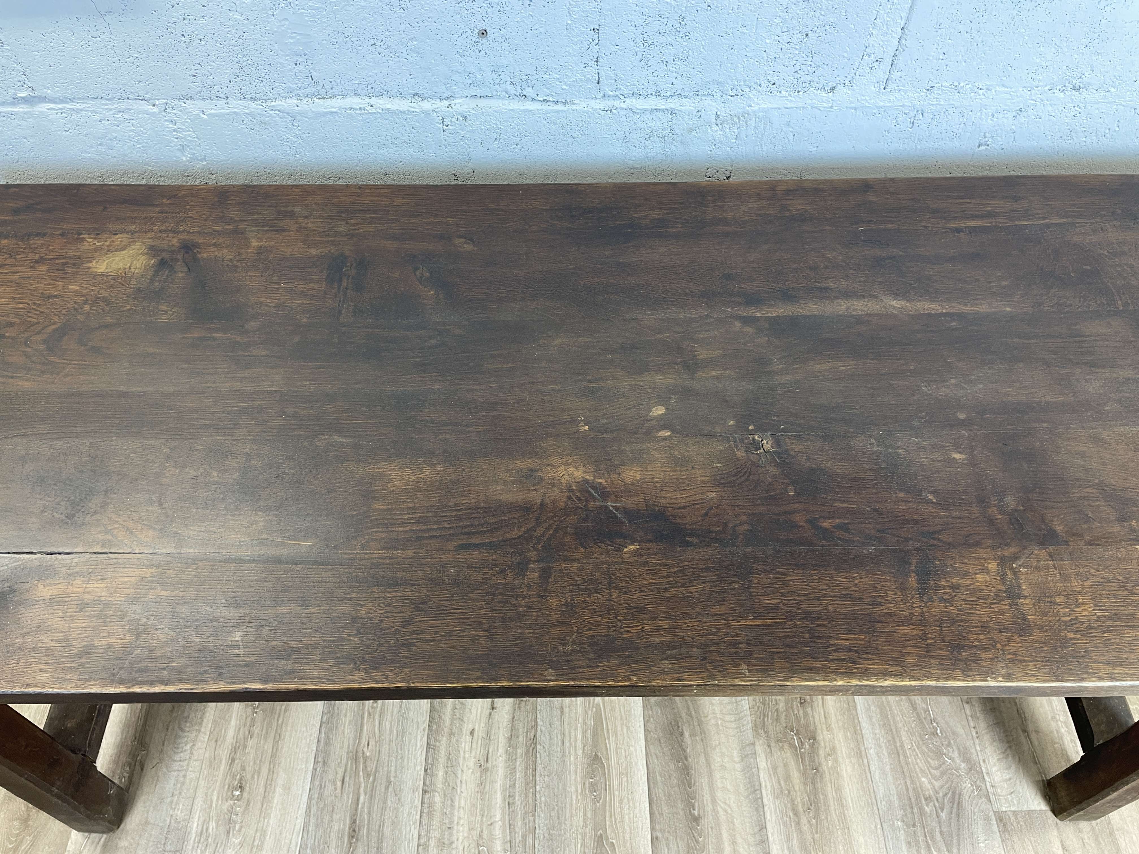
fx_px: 856
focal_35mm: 26
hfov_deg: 67.3
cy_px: 427
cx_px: 570
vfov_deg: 53.1
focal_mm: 4.2
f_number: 1.6
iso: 100
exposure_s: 1/50
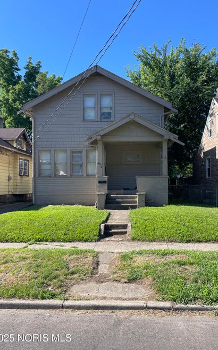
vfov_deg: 66.5
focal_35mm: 28
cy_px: 176
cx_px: 117
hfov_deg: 44.5
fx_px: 266
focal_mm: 4.2
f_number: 1.6
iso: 32
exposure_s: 1/1416
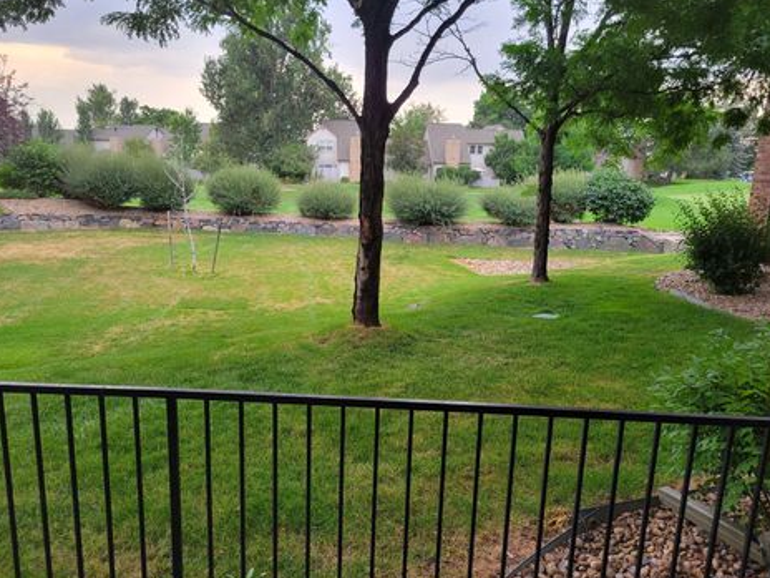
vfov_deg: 49.7
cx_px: 378
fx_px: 623
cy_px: 296
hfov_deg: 63.4
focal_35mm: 28
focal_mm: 5.4
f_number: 1.8
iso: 50
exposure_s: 1/120
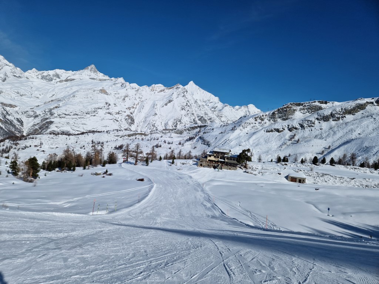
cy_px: 142
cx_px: 190
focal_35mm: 23
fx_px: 252
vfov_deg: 58.9
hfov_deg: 73.9
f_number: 1.8
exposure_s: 1/5696
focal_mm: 5.4
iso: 50
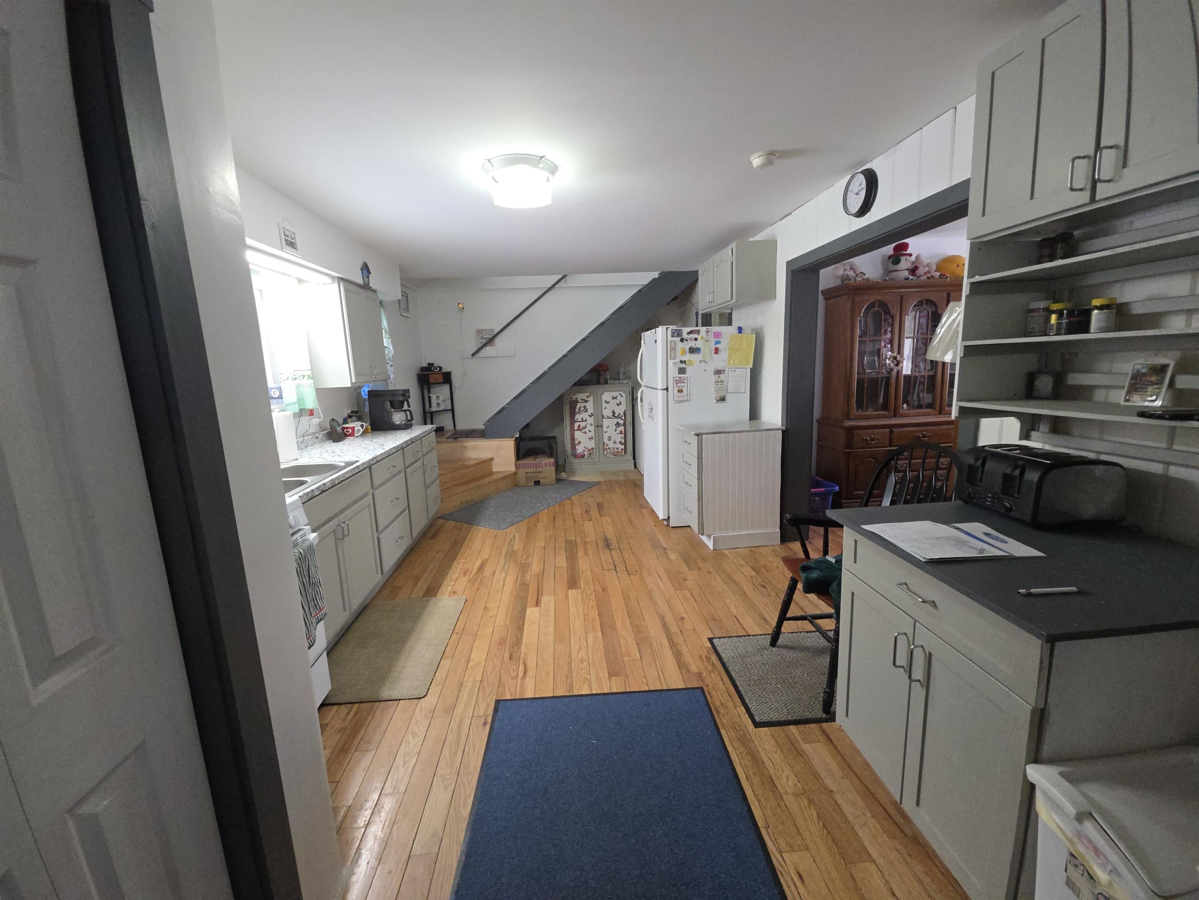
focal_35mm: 13
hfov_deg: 106.2
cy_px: 450
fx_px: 450
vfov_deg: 89.9
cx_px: 600
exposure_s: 1/120
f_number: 1.9
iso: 250
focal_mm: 2.2
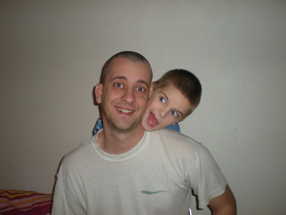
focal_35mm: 38
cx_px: 143
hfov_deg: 49.0
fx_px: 314
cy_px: 108
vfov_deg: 37.7
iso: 400
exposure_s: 1/60
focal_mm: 6.3
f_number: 3.1
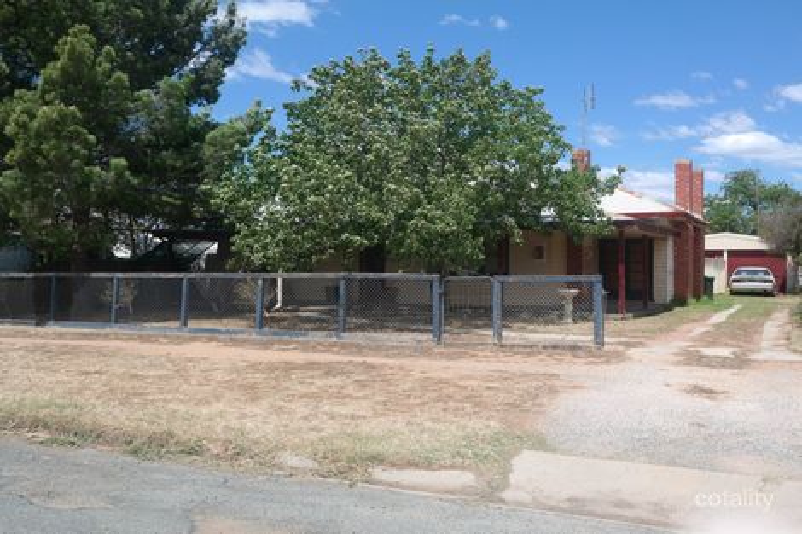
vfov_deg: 41.1
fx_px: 713
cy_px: 267
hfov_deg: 58.7
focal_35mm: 32
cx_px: 401
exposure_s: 1/250
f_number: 7.1
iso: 100
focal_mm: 21
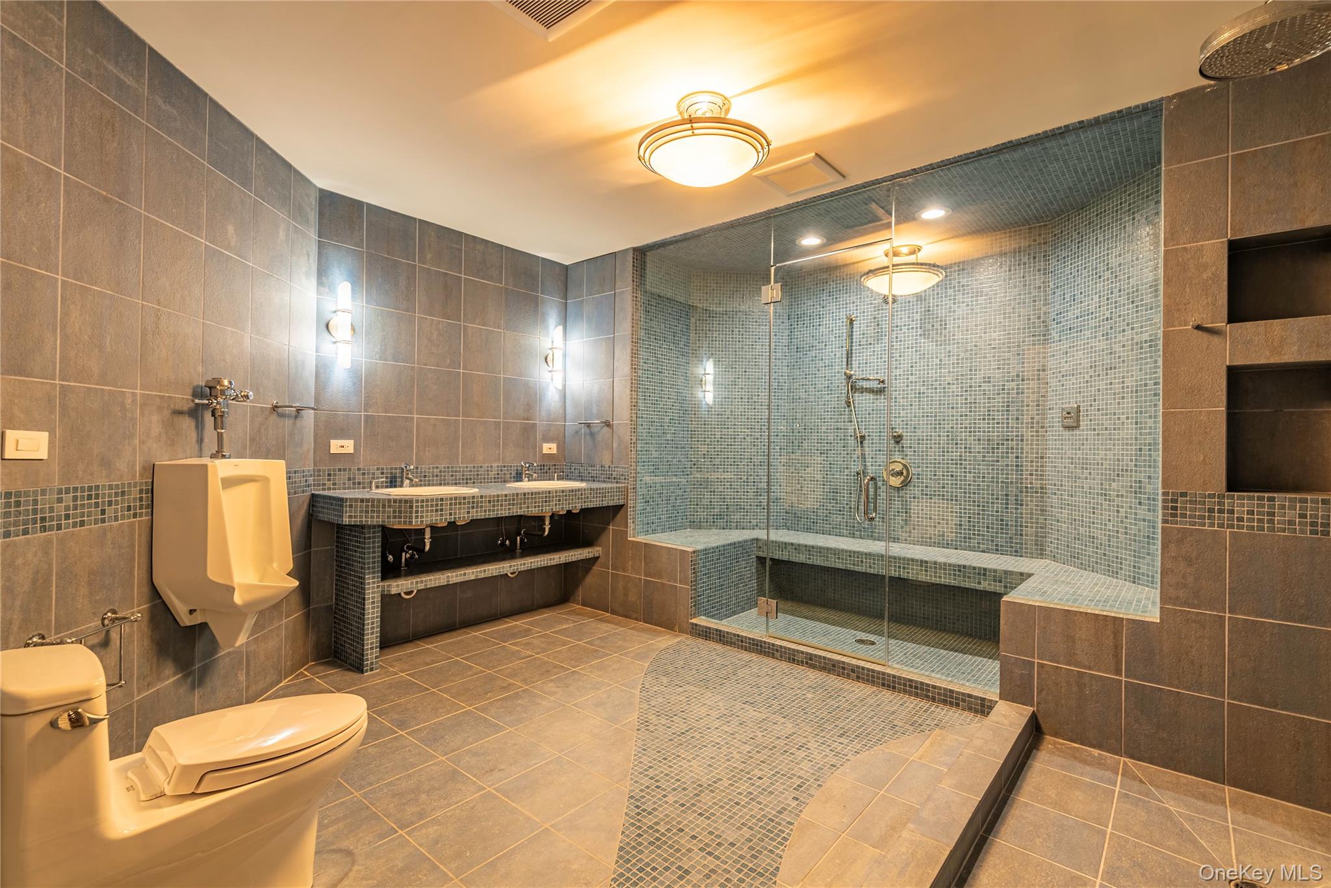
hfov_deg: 96.7
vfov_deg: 73.8
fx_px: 592
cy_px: 444
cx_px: 666
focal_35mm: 16
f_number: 9
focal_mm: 16
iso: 200
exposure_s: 1/20
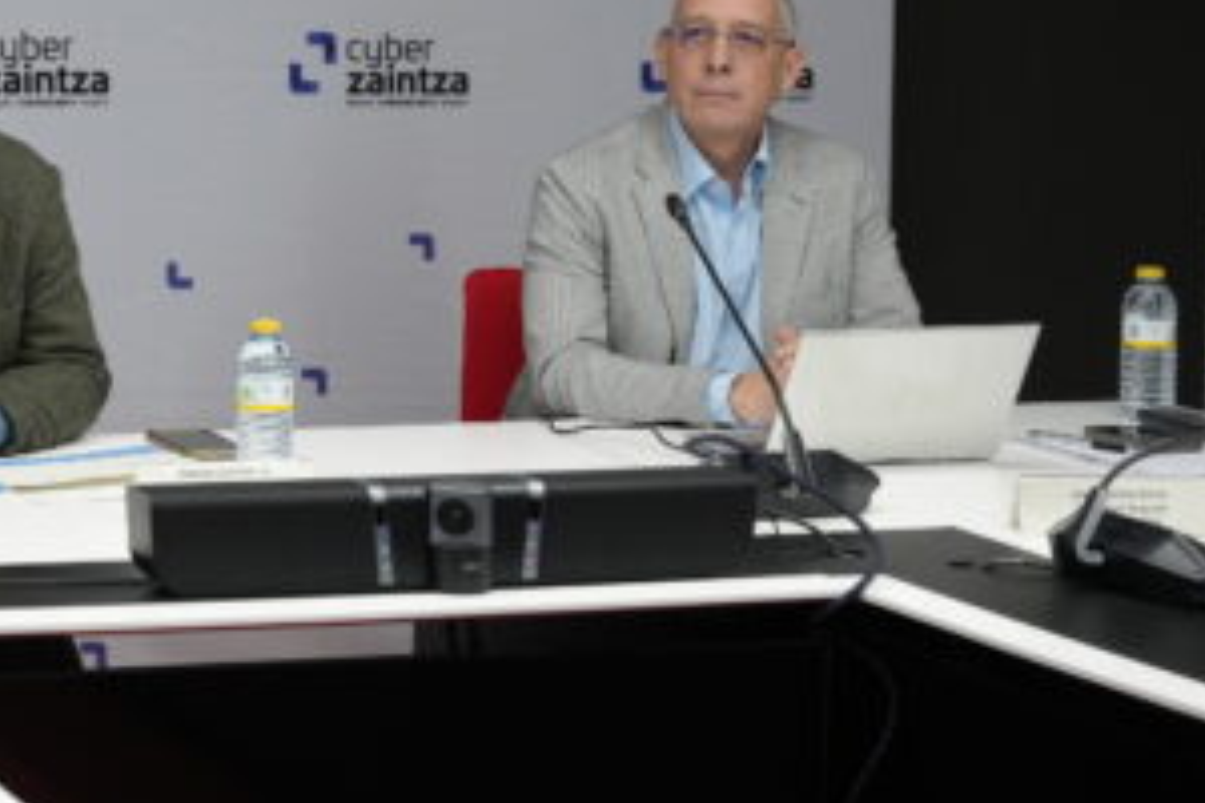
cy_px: 149
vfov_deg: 12.3
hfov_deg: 17.7
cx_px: -153
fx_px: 3710
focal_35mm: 111
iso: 1000
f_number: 4
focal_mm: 47.8
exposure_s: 1/160
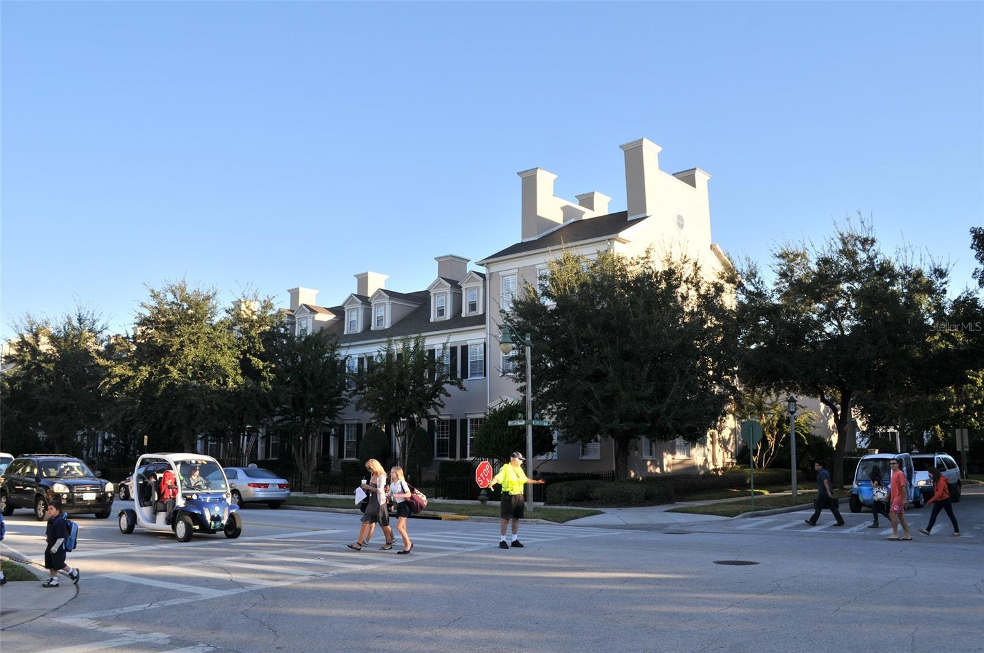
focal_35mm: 30
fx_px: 819
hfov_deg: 62.0
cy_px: 326
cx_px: 492
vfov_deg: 43.5
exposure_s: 1/250
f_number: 8
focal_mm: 20
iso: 200
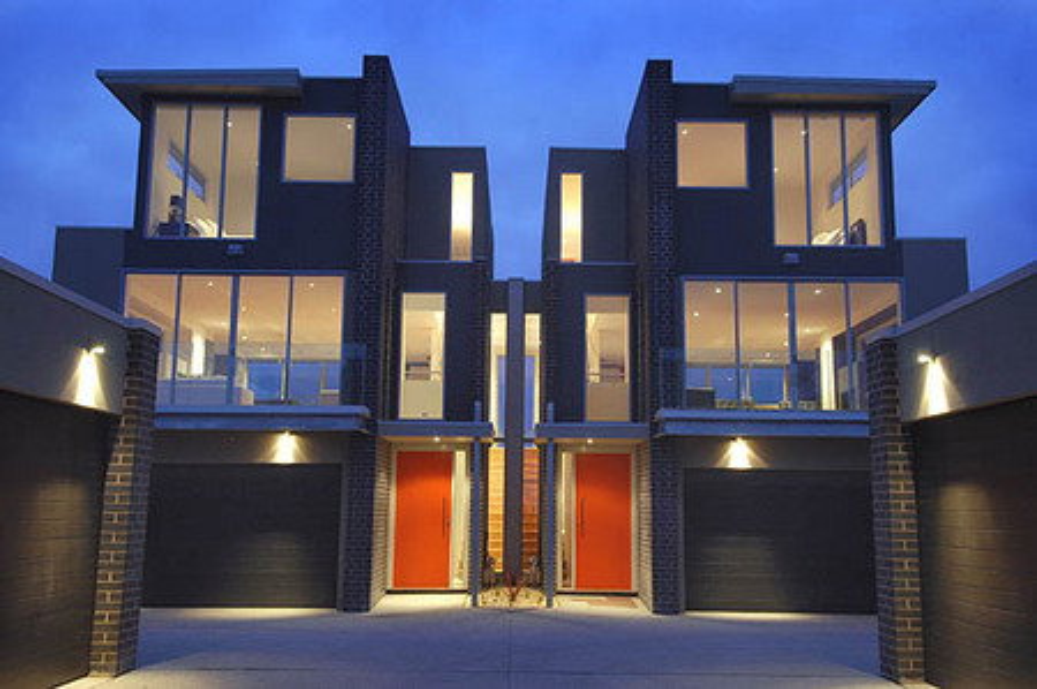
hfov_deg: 53.2
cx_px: 518
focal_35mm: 36
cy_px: 344
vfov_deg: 36.8
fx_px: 1036
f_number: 7.1
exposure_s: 1/1.6
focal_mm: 24
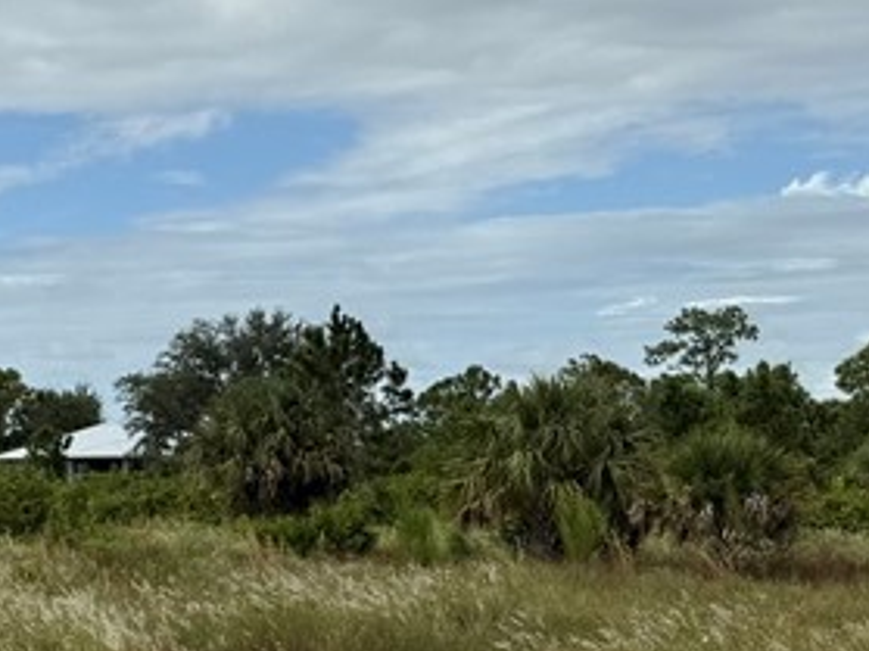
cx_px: -458
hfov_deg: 19.3
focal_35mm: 88
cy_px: 561
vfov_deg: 16.6
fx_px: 2208
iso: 80
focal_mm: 6.76
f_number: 1.78
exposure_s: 1/6173
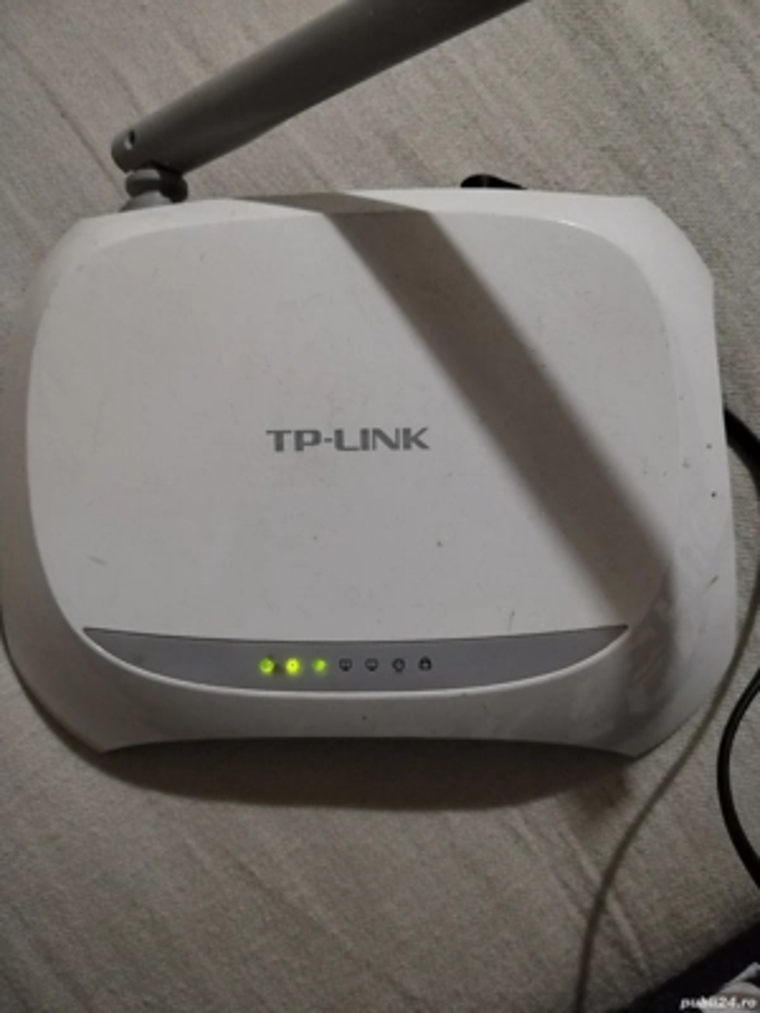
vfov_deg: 67.3
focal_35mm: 26
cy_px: 506
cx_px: 380
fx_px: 761
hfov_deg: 53.1
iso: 833
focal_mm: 4.75
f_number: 1.8
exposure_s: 1/33.3
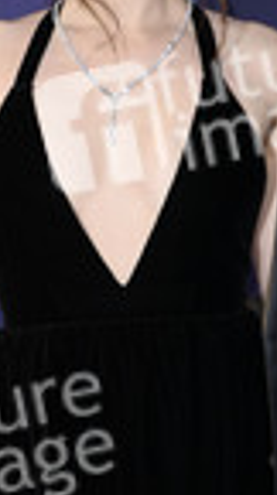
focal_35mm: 391
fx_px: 5133
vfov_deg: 5.5
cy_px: 283
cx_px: 311
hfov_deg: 3.1
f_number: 7.1
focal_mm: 135
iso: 500
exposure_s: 1/250
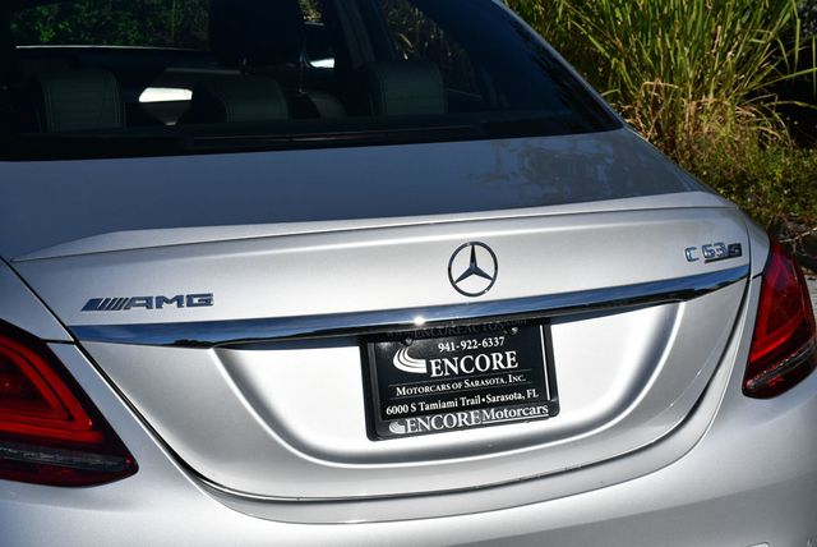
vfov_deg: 18.0
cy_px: 274
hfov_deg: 26.6
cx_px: 408
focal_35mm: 76
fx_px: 1726
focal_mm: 38
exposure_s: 1/500
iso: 100
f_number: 11
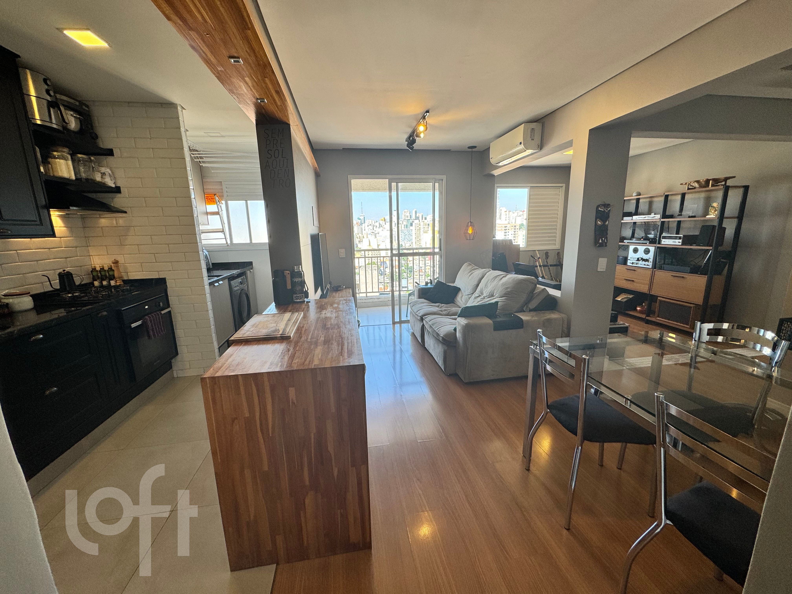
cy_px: 297
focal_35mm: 14
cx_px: 396
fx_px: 320
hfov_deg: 102.1
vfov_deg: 85.7
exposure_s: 1/120
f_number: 2.2
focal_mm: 2.22
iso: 40
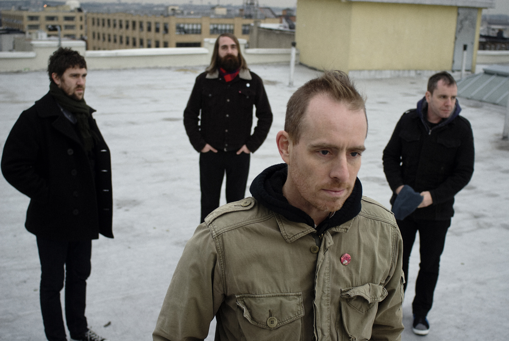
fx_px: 595
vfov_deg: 32.0
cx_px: 254
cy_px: 170
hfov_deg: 46.3
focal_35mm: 42
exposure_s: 1/80
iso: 100
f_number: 4
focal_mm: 28
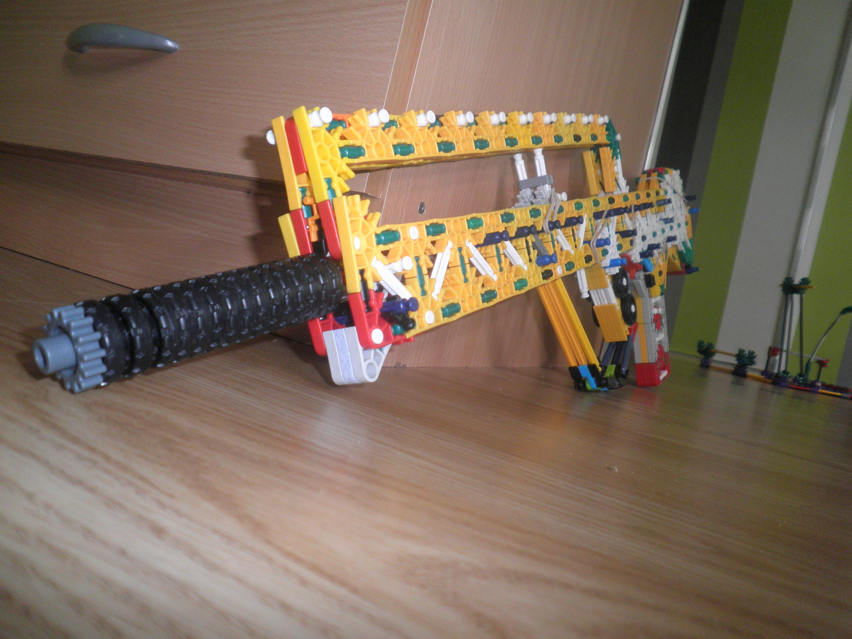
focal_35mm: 26
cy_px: 320
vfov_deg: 53.1
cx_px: 426
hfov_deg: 67.3
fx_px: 640
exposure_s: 1/30
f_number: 2.6
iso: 160
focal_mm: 4.7
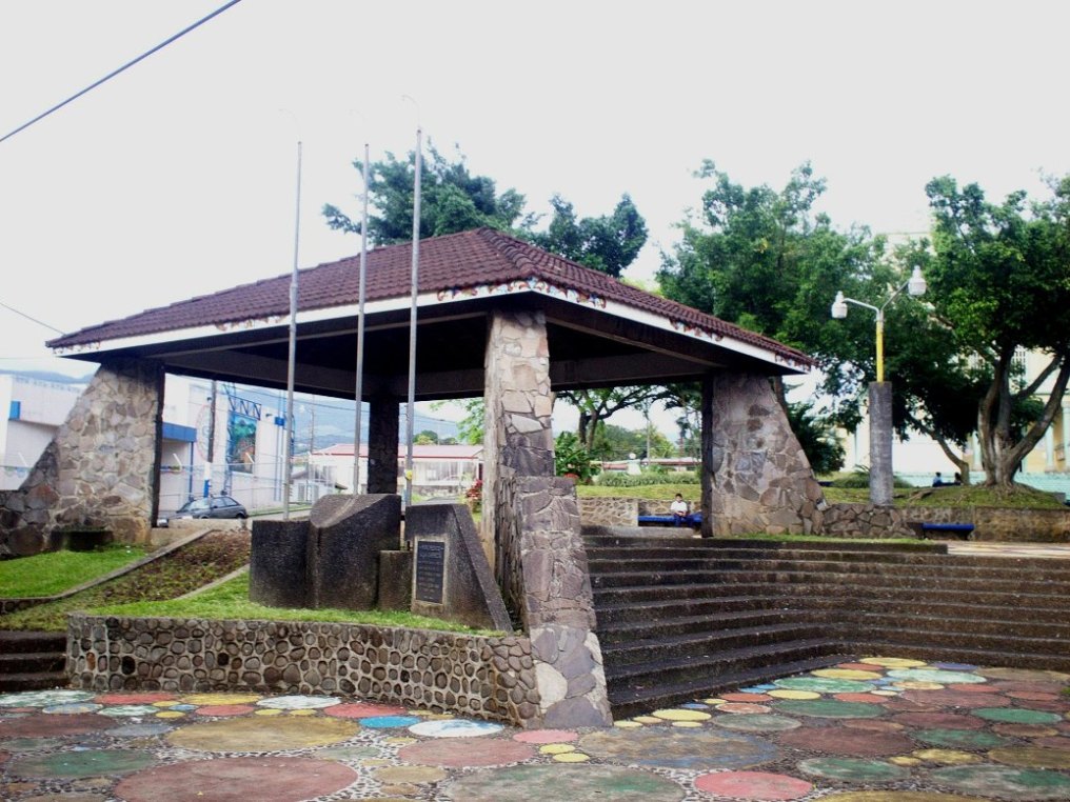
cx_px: 535
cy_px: 401
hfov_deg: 51.4
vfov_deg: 39.7
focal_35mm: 36
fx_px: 1113
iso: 100
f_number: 4.5
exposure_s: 1/74.1
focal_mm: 6
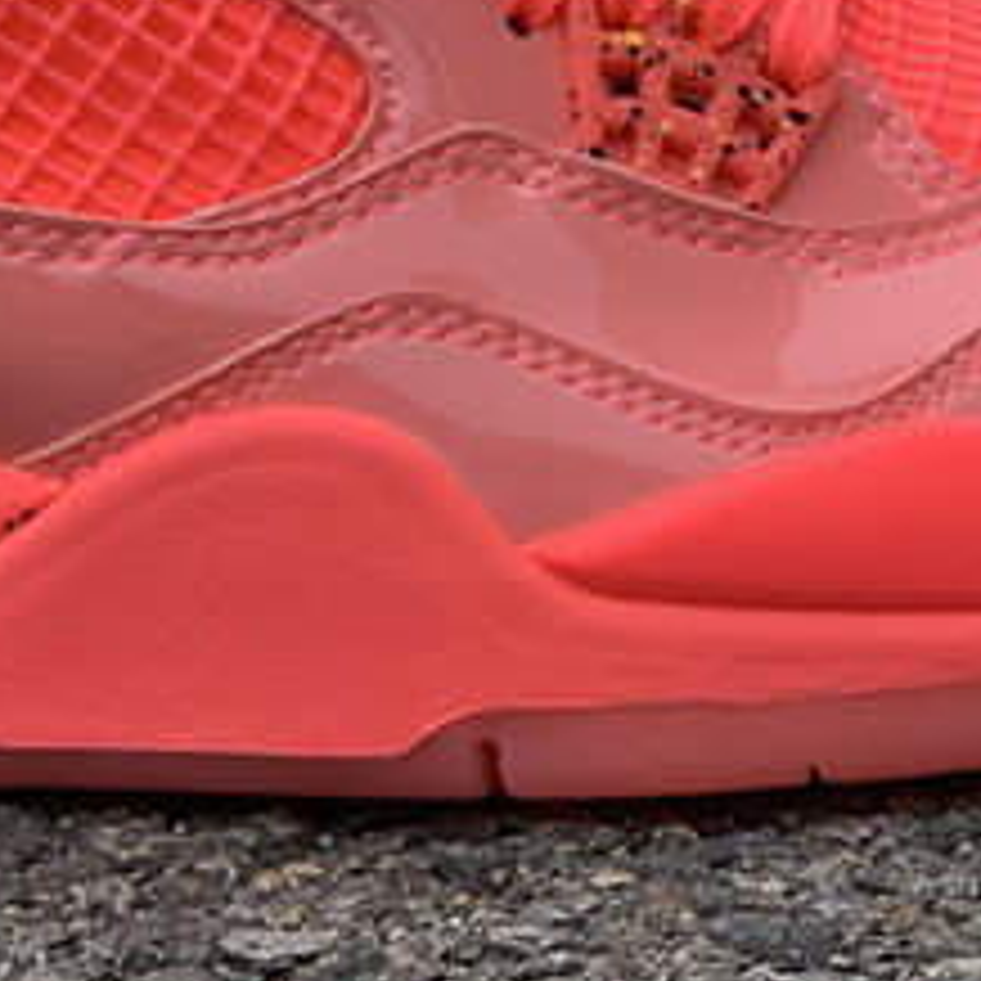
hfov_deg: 9.2
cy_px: 47
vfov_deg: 9.2
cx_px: 130
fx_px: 6092
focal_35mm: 190
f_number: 2.4
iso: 32
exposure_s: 1/122
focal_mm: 6
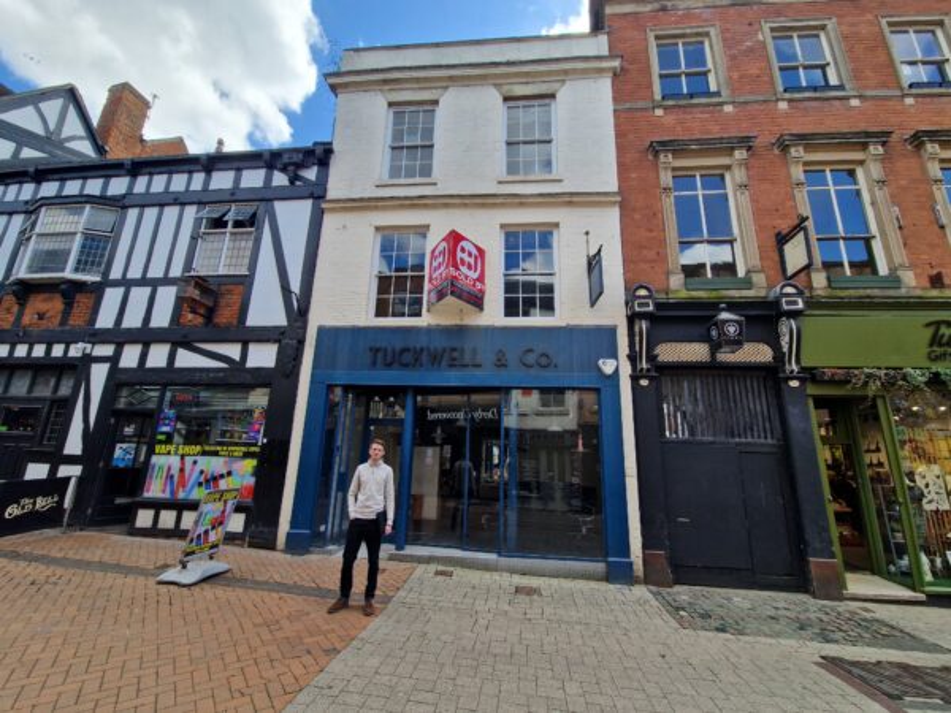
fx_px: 357
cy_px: 356
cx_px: 476
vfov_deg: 89.9
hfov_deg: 106.2
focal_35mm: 13
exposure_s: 1/784
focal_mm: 2.2
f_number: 2.2
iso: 50
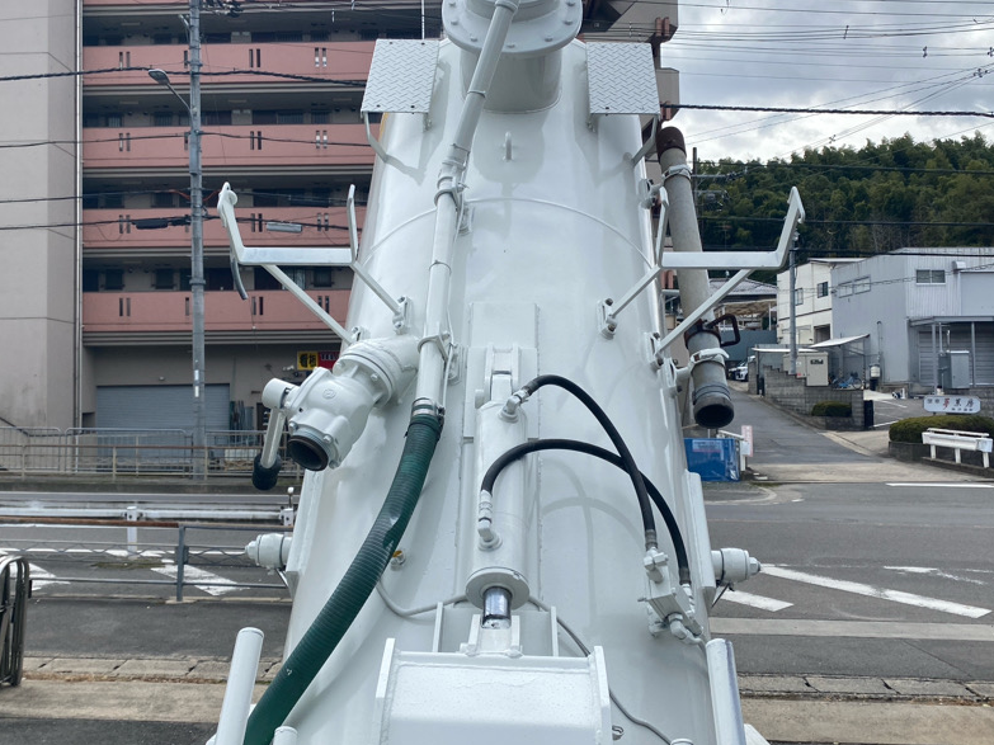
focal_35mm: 34
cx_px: 453
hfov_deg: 53.9
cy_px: 366
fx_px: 976
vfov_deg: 41.8
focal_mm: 4.25
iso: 32
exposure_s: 1/1996
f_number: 1.8
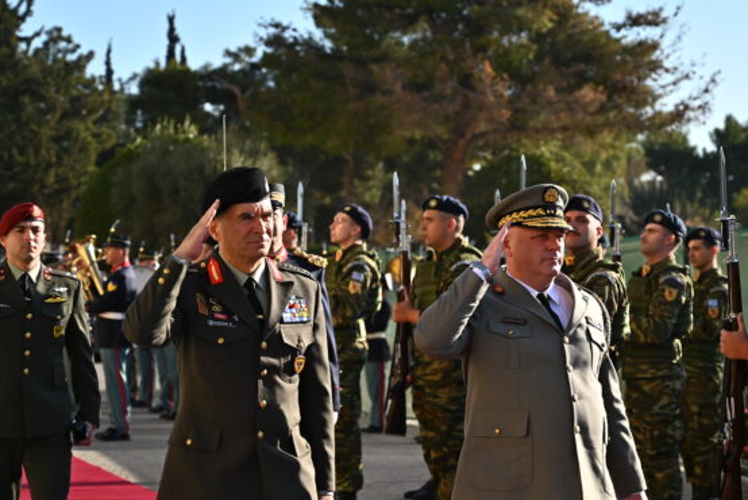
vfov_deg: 14.1
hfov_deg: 21.0
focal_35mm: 97
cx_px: 452
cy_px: 239
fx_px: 2016
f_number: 4
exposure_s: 1/1000
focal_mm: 70
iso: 100
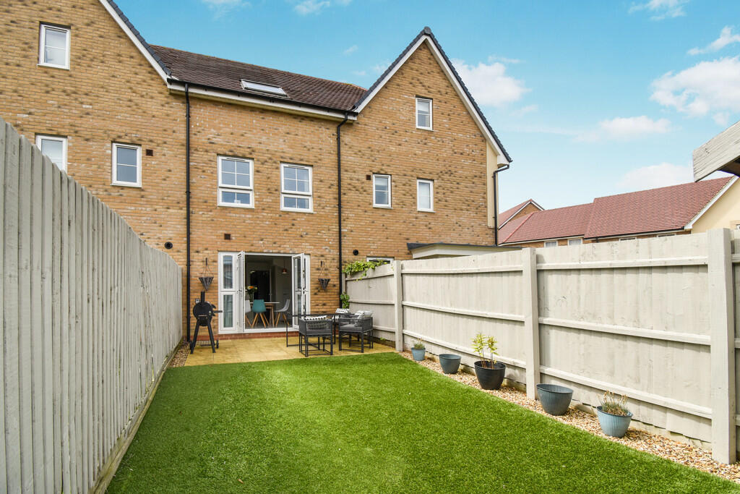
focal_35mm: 15
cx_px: 370
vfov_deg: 77.3
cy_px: 247
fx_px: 308
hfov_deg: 100.4
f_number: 8
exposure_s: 1/250
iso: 110
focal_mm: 10
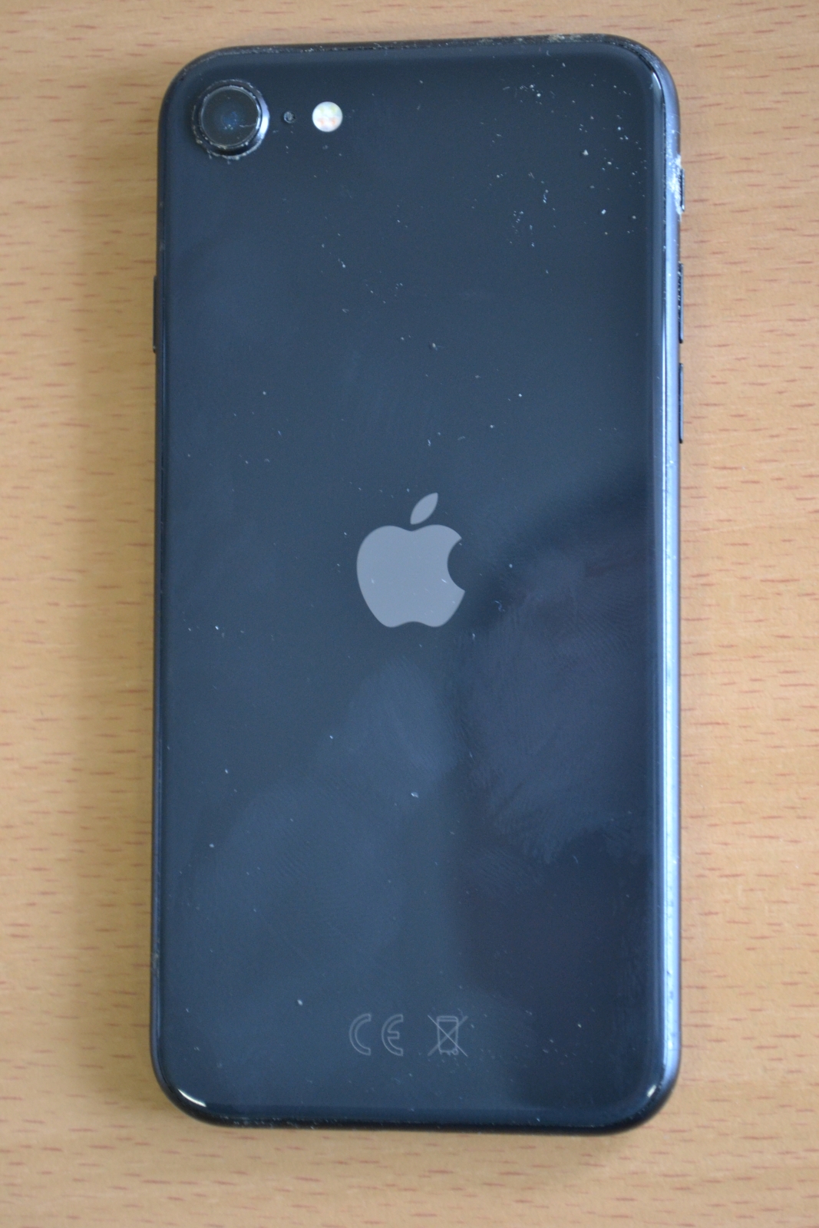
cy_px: 614
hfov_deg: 16.6
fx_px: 2814
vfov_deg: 24.6
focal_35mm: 82
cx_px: 410
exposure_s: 1/15
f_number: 5.6
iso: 1250
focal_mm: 55
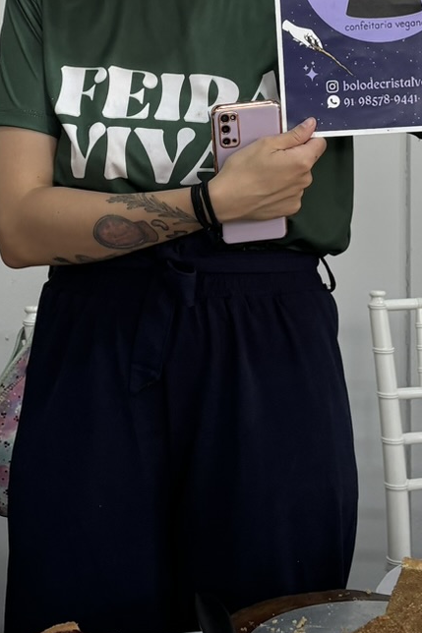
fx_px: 1513
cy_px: 141
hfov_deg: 15.9
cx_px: 194
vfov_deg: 23.4
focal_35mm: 86
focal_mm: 5.96
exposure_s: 1/120
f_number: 1.6
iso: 80
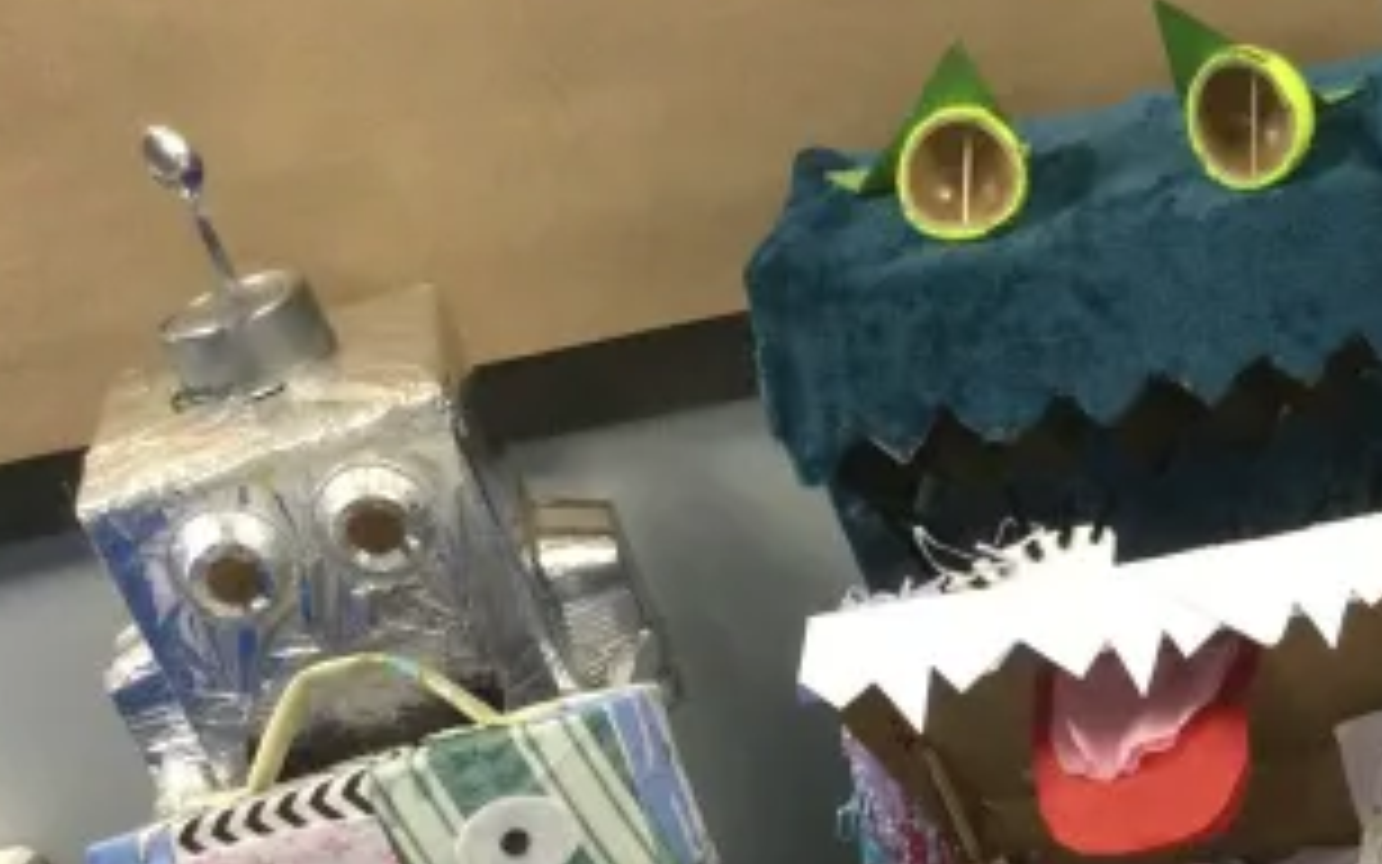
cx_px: 1427
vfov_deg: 16.2
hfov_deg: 25.3
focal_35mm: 77
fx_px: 2901
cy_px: 1076
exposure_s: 1/33
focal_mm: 3.3
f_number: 2.4
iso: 125
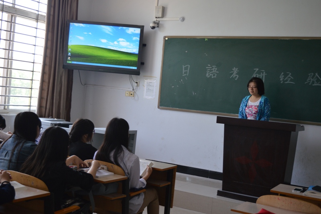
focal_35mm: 46
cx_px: 160
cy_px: 107
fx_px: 414
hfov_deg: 42.4
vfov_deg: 28.9
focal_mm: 31
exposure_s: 1/60
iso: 450
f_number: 4.2
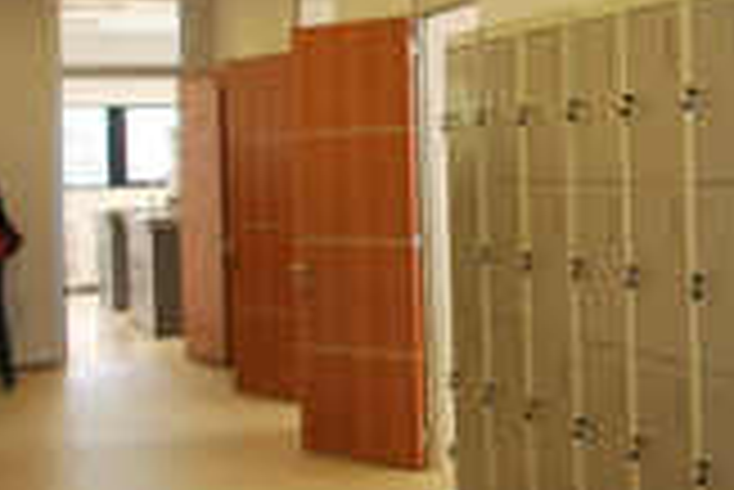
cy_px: 153
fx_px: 1510
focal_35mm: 74
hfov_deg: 25.8
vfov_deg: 18.4
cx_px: 748
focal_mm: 18
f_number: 3.5
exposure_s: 1/60
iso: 360
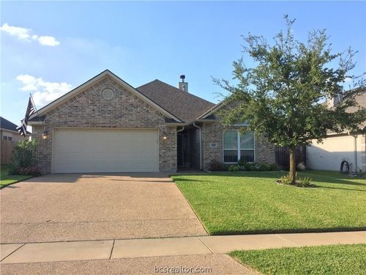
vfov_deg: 48.2
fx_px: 307
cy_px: 138
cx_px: 183
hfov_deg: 61.7
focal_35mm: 29
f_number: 2.2
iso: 32
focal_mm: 4.15
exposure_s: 1/1041
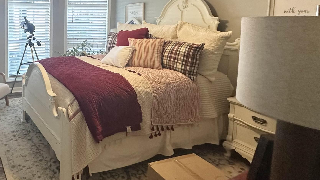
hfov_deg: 61.6
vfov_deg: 40.0
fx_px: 238
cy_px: 38
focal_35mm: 28
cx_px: 59
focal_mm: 2.22
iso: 250
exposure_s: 1/60
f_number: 2.2
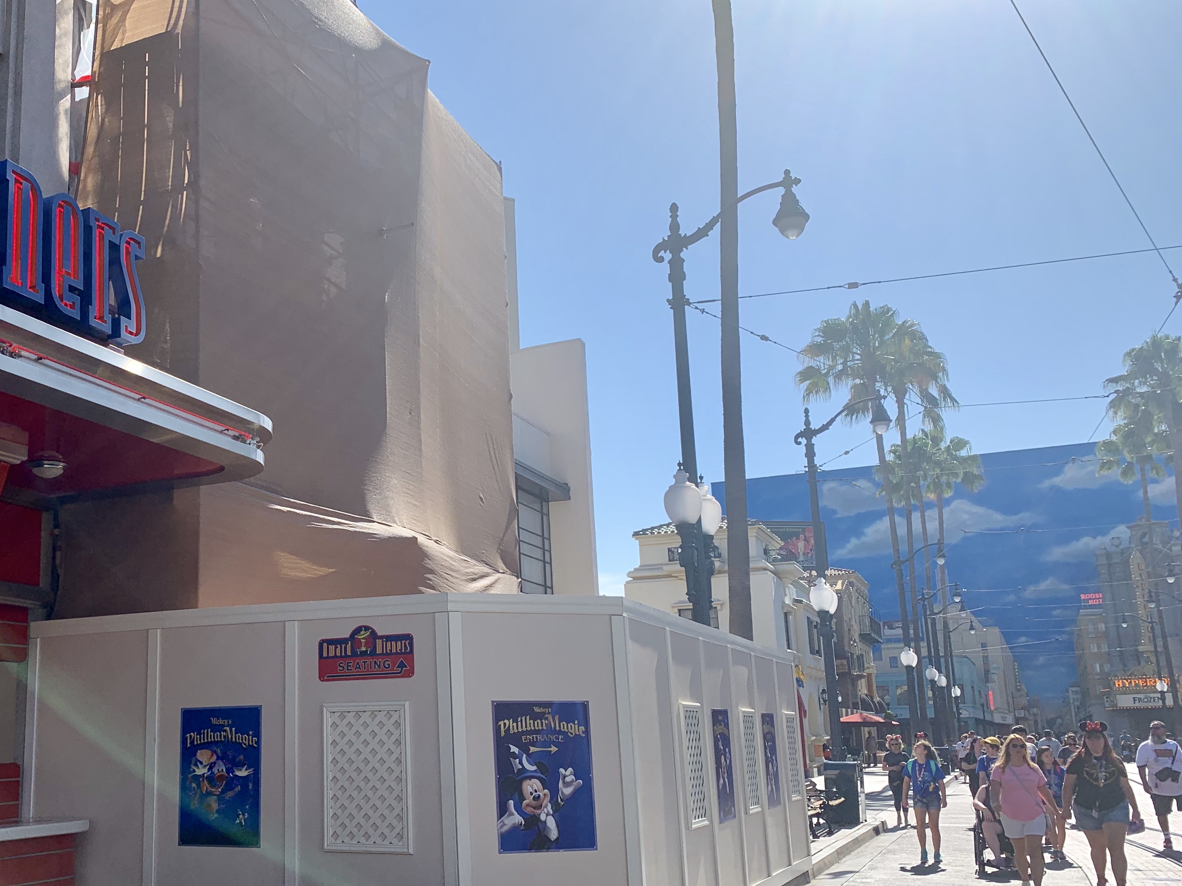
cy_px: 506
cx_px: 374
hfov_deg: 50.2
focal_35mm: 36
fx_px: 1229
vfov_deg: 39.6
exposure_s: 1/2545
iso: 25
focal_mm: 4.25
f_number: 1.8
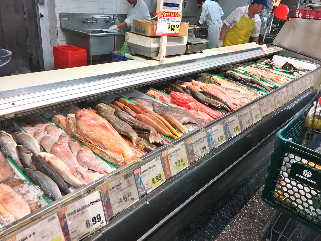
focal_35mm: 29
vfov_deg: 48.2
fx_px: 269
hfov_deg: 61.7
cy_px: 120
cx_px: 160
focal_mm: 4.15
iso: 25
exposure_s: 1/40
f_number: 2.2
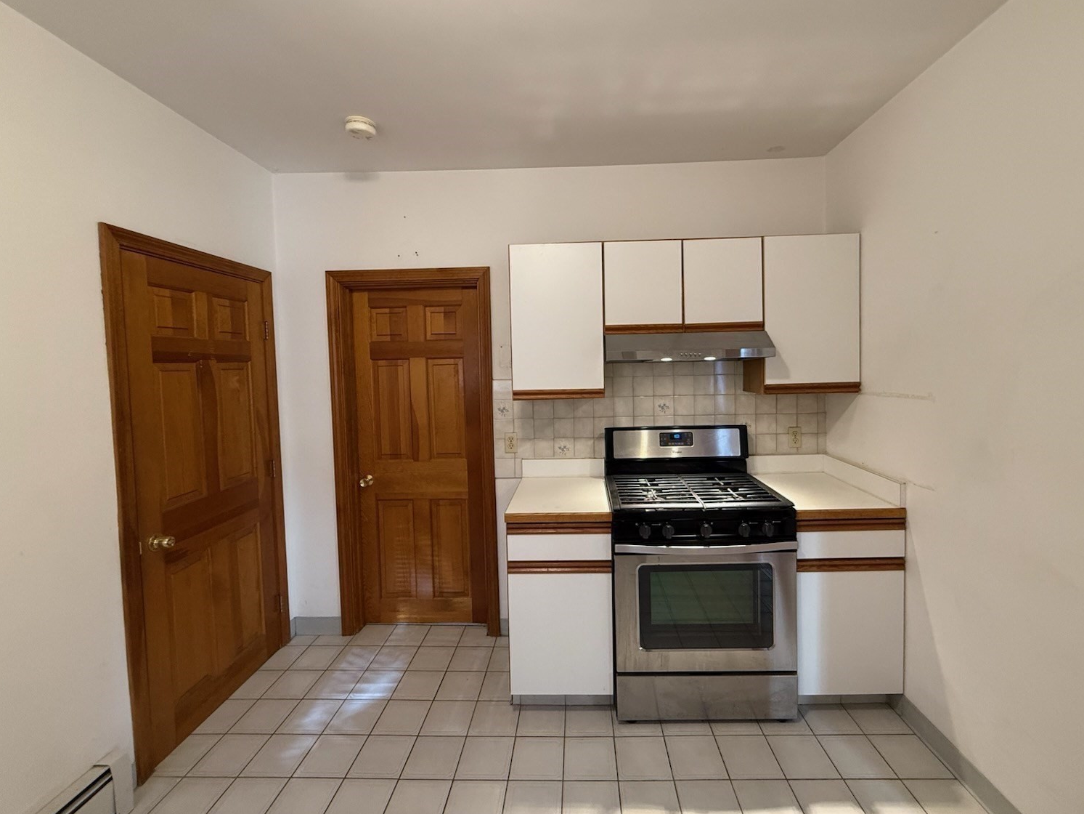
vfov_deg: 81.7
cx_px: 571
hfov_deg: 98.1
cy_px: 382
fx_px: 470
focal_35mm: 15
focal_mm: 2.22
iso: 320
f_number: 2.2
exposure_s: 1/60
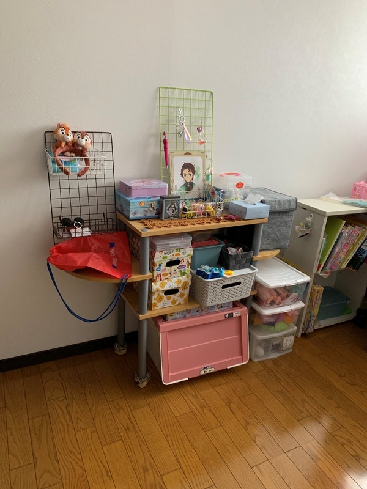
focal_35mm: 26
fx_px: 368
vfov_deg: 67.3
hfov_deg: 53.1
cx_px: 184
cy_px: 244
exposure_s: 1/60
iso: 250
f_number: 1.8
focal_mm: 4.2
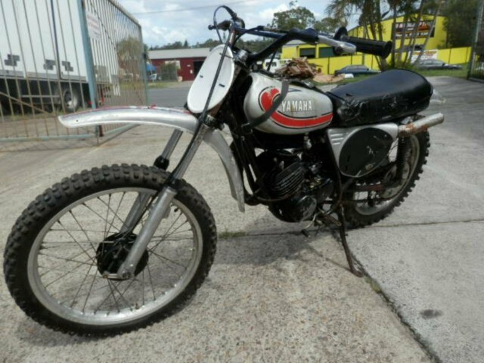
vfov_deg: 54.9
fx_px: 350
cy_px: 182
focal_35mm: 25
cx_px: 242
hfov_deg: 69.4
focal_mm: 4.5
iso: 80
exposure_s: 1/1000
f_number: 3
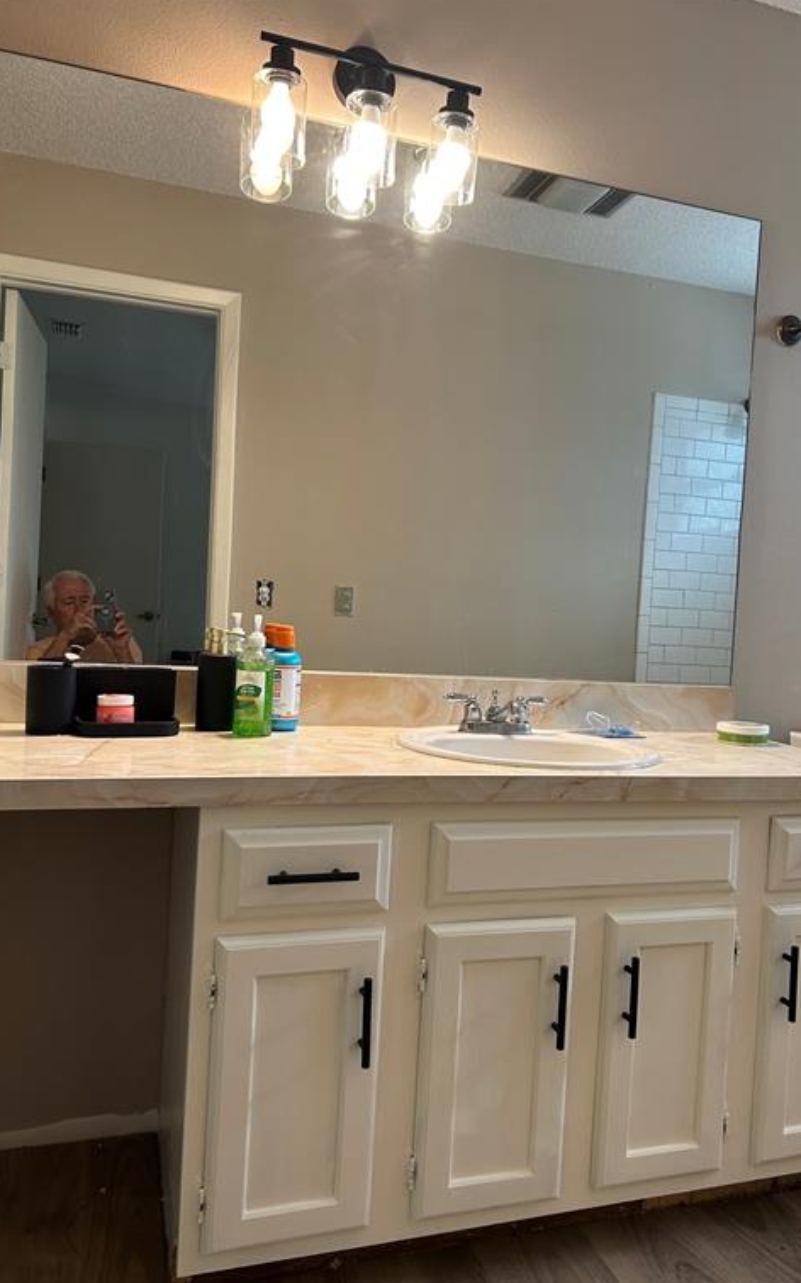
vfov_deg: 66.5
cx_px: 457
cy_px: 642
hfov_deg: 44.4
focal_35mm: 28
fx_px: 979
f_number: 1.5
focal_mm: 5.7
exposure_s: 1/120
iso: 125
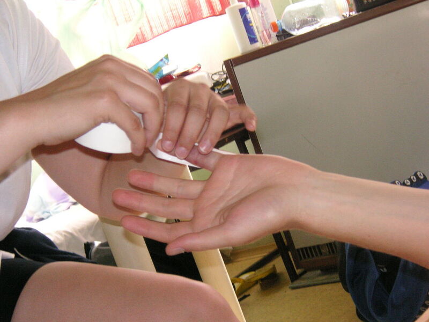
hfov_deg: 23.8
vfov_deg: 18.0
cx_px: 214
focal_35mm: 82
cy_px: 161
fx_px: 1016
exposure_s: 1/90
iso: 160
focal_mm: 13.6
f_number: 4.6
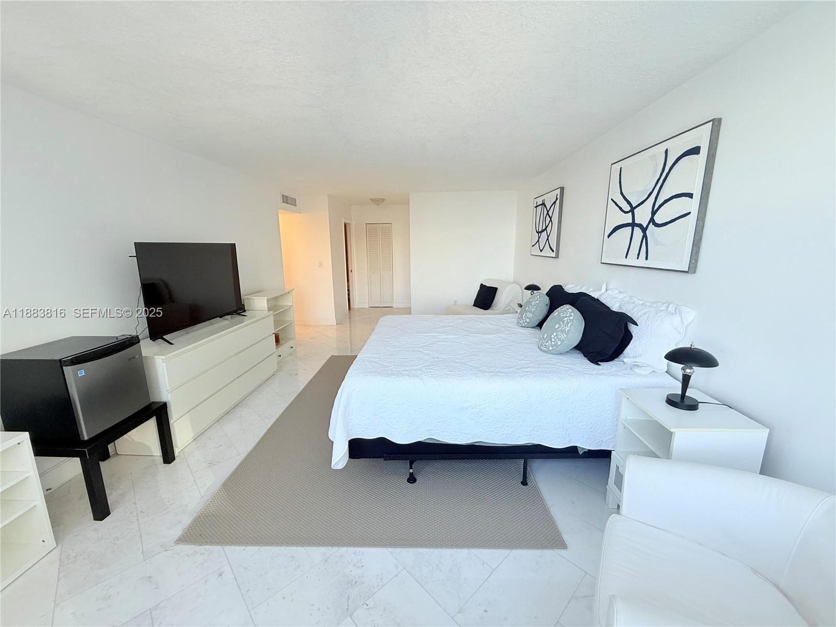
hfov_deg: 102.1
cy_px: 314
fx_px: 338
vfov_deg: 85.7
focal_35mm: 14
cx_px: 418
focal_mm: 2.22
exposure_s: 1/99
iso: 125
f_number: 2.2
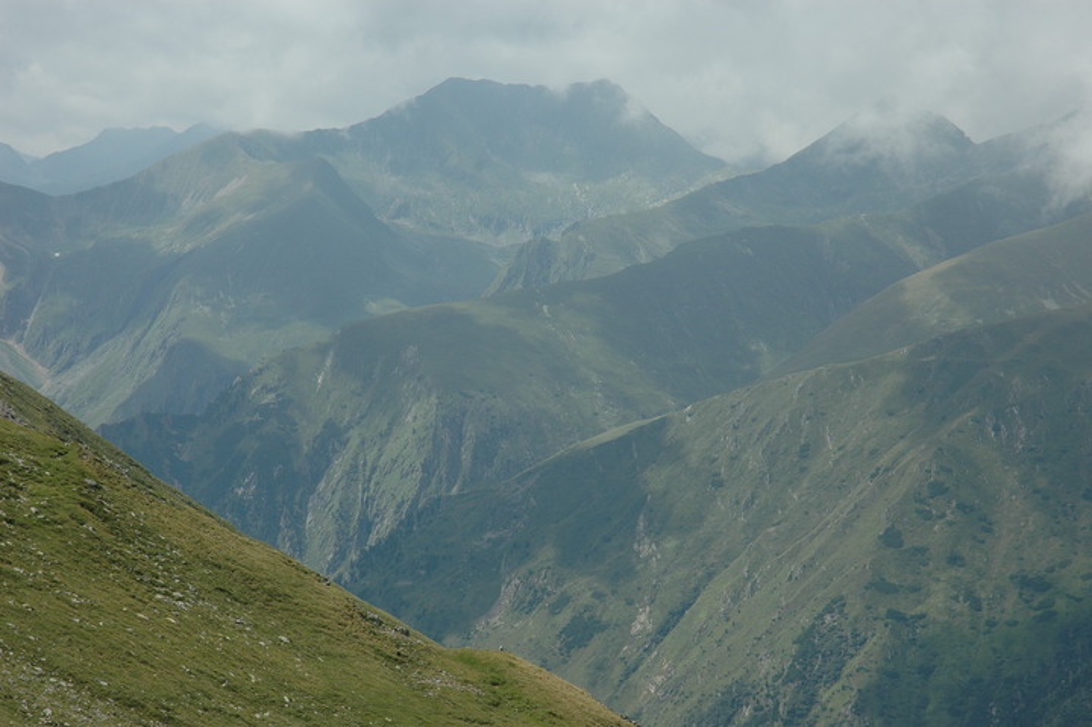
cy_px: 364
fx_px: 3183
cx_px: 546
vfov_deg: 13.0
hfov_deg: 19.5
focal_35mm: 105
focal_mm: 70
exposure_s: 1/400
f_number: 10
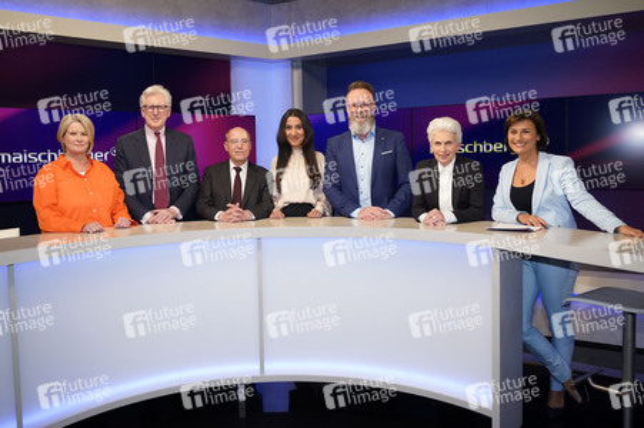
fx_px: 501
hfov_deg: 65.5
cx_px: 322
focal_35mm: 28
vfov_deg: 46.3
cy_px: 214
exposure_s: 1/160
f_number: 5
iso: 2000
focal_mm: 28
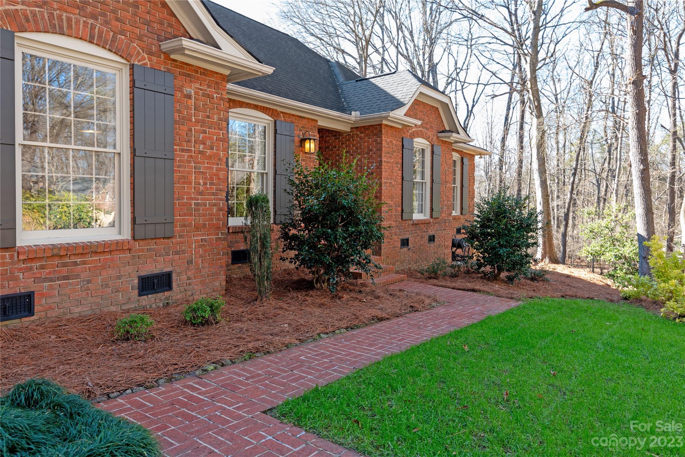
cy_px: 228
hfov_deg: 78.6
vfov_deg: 57.2
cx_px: 342
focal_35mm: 22
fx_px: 419
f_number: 5.6
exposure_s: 1/125
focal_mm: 22
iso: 400
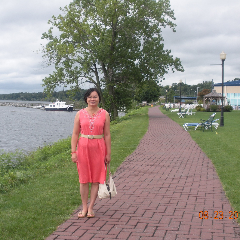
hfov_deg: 32.8
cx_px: 107
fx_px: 408
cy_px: 120
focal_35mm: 52
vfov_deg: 32.8
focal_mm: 7.7
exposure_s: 1/144
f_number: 4
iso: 64
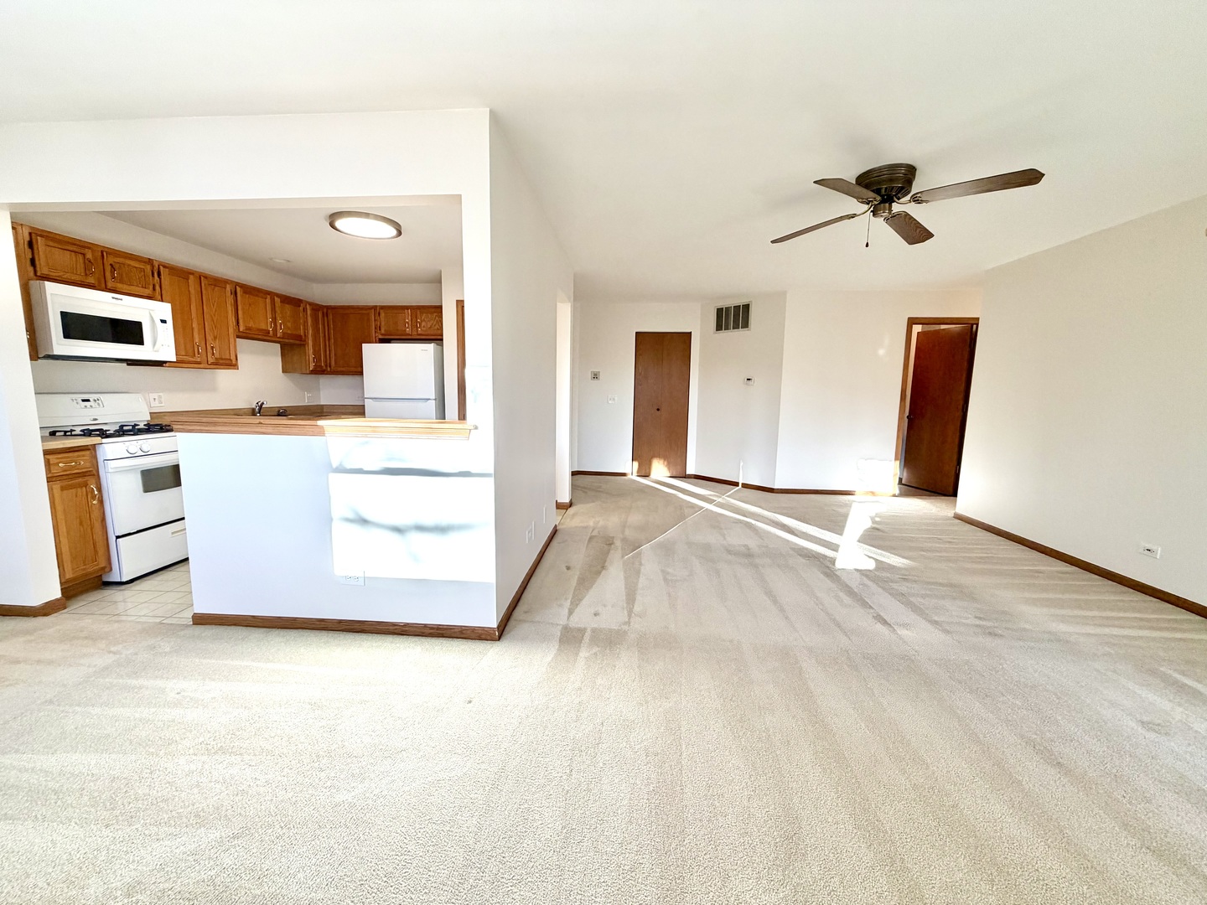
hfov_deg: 102.1
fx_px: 488
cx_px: 604
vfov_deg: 85.7
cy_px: 452
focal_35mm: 14
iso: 100
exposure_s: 1/120
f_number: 2.2
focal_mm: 2.22
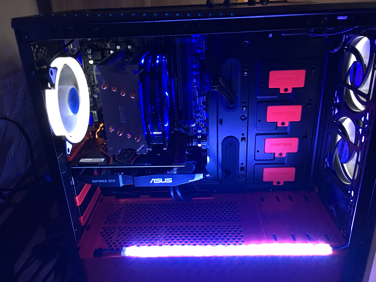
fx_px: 315
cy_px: 141
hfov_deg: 61.7
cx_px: 188
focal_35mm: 29
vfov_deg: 48.2
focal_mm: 4.15
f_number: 2.2
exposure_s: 1/8
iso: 100
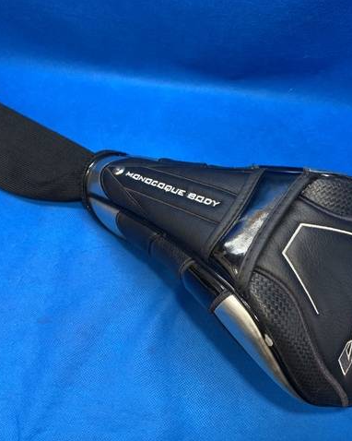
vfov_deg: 52.9
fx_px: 443
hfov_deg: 43.3
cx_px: 170
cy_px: 220
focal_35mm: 34
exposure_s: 1/60
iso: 160
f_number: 1.8
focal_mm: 4.25
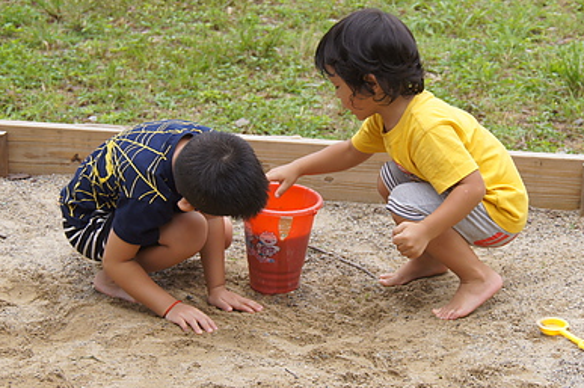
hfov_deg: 19.5
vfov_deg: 13.0
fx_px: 1698
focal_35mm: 105
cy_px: 153
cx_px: 350
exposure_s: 1/125
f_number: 6.3
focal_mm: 45
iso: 100
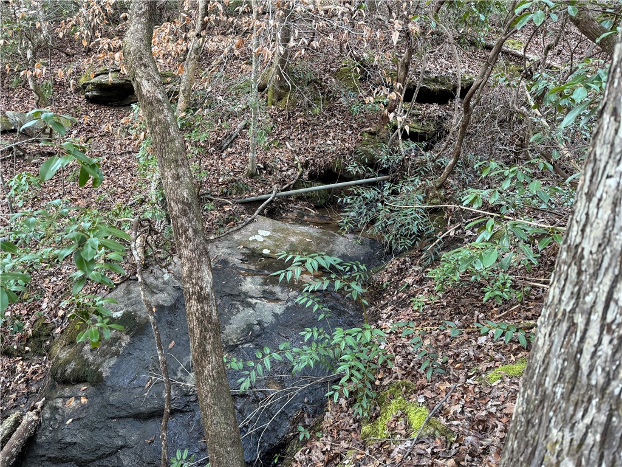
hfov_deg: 71.6
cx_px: 311
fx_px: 431
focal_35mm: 24
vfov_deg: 56.8
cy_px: 234
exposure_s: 1/60
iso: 250
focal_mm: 6.86
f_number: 1.78
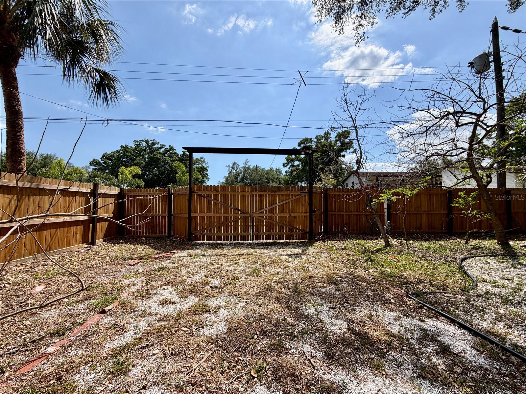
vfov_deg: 85.7
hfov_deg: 102.1
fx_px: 213
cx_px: 263
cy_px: 197
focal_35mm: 14
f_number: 2.2
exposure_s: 1/1167
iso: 20
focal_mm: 2.22
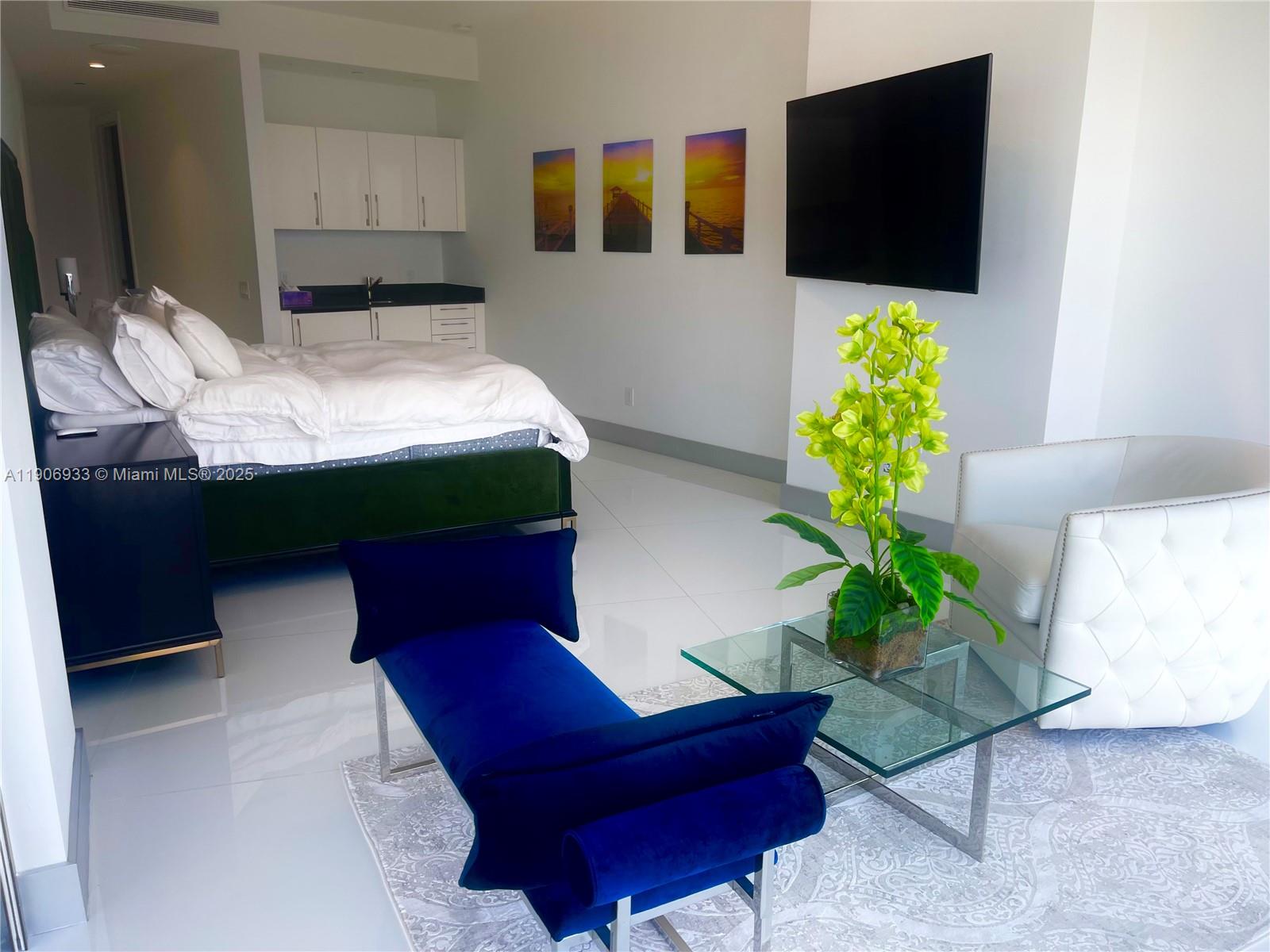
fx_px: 954
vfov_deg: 53.1
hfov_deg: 67.3
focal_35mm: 26
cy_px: 476
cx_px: 635
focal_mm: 5.1
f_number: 1.6
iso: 32
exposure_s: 1/167
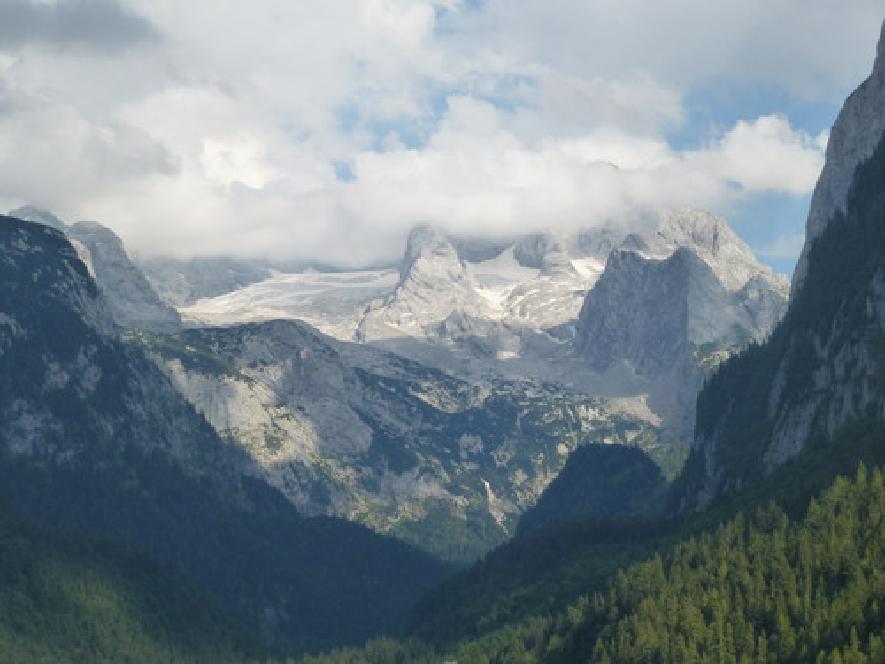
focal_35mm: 96
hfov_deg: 20.4
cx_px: 442
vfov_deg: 15.4
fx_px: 2454
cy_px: 332
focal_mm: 16
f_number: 4.9
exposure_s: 1/800
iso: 160
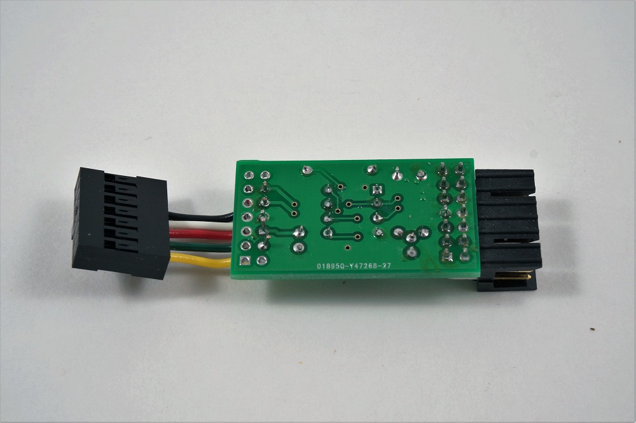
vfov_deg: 23.1
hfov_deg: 34.2
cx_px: 318
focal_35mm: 58
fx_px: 1032
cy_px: 212
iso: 200
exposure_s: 1/10
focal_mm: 39
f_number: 13
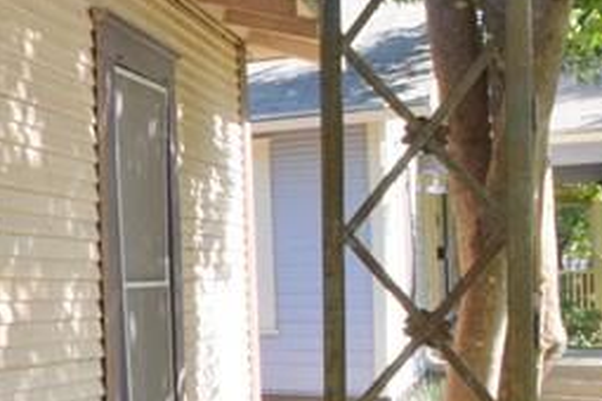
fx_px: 1070
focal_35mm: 64
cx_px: -574
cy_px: 259
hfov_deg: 19.5
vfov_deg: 21.2
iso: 1600
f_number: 14
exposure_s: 1/200
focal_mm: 10
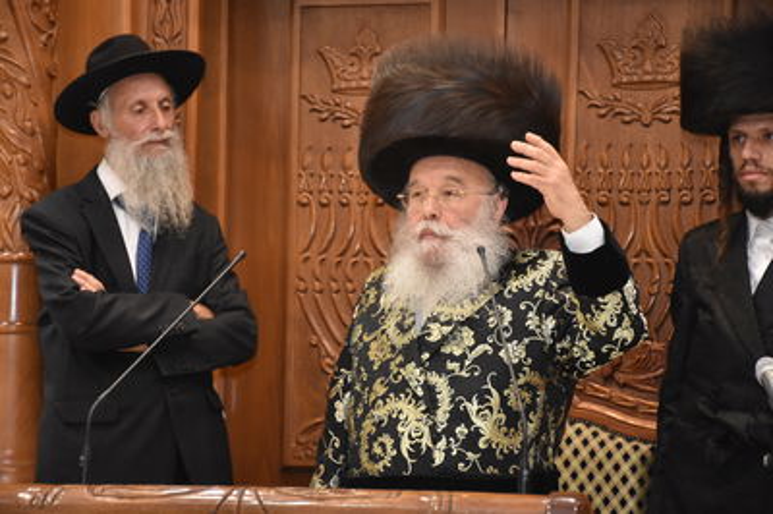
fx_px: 2735
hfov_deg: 16.1
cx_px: 386
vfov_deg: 10.7
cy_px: 257
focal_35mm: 128
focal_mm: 85
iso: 3200
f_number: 5.6
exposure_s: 1/100
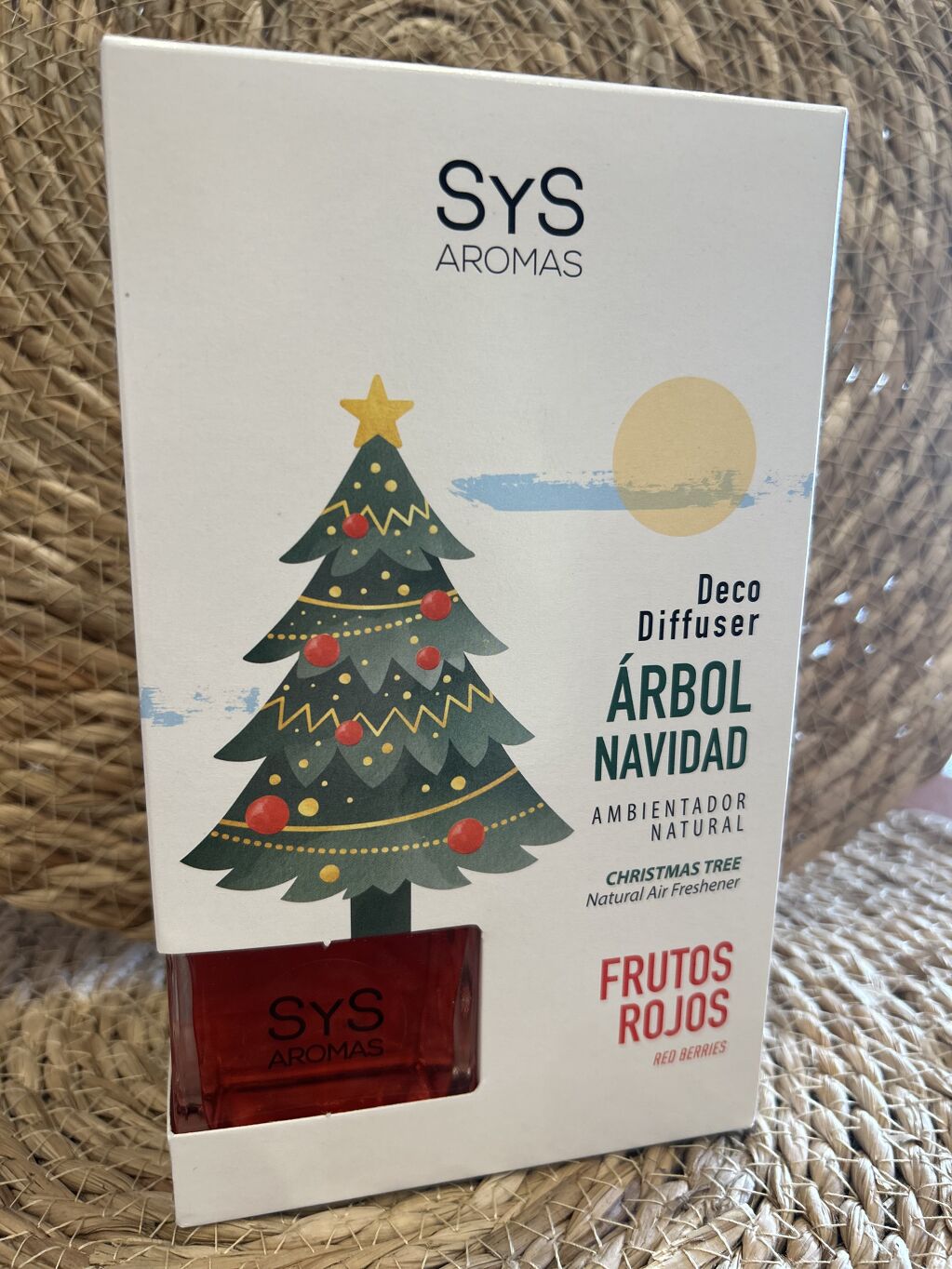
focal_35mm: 26
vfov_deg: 67.3
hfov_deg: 53.1
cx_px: 476
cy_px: 634
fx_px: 953
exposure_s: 1/100
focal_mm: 5.7
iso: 100
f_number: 1.5
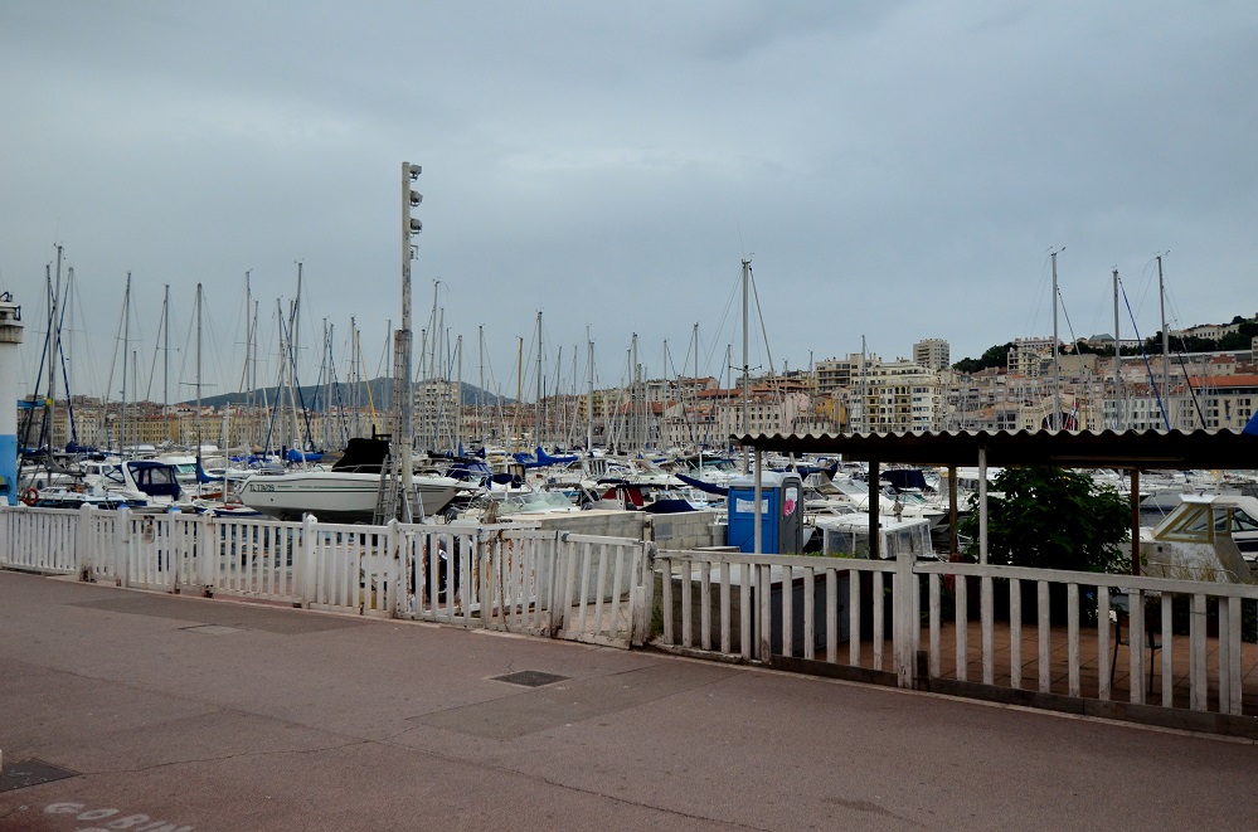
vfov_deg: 43.4
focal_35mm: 30
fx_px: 1046
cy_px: 416
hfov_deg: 62.0
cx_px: 629
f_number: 4.5
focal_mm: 20
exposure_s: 1/8000
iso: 1100
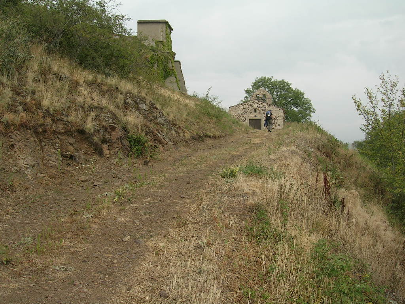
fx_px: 409
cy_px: 152
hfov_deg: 52.6
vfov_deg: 40.7
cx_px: 202
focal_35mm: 35
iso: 50
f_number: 4.8
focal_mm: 5.4
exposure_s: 1/300
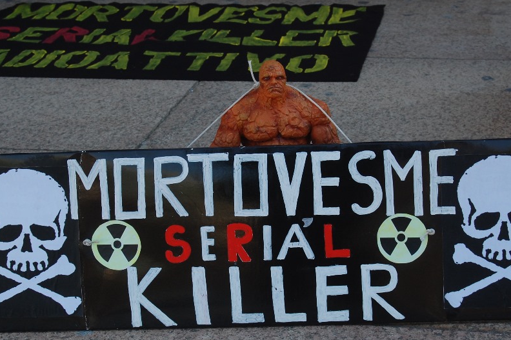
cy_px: 174
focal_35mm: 97
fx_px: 1376
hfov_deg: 21.0
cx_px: 255
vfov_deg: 14.1
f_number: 10
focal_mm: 50
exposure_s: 1/200
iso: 400
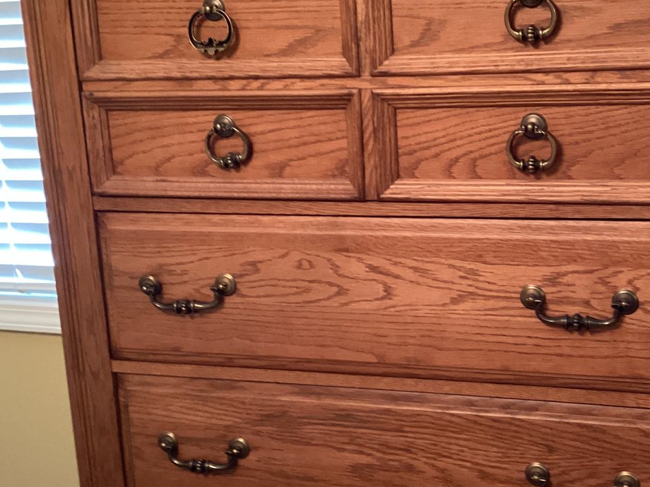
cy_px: 215
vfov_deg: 28.5
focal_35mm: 51
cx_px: 461
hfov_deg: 36.9
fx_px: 958
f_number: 2.4
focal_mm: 3.3
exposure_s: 1/30
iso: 500
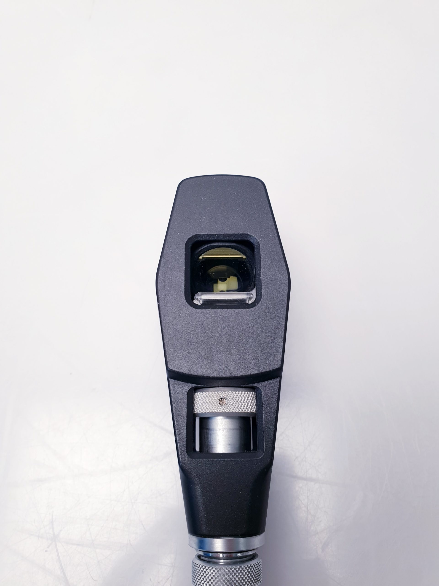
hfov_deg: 53.1
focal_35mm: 26
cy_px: 293
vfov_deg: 67.3
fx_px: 440
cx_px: 220
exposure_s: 1/50
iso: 80
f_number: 2.4
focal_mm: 4.3
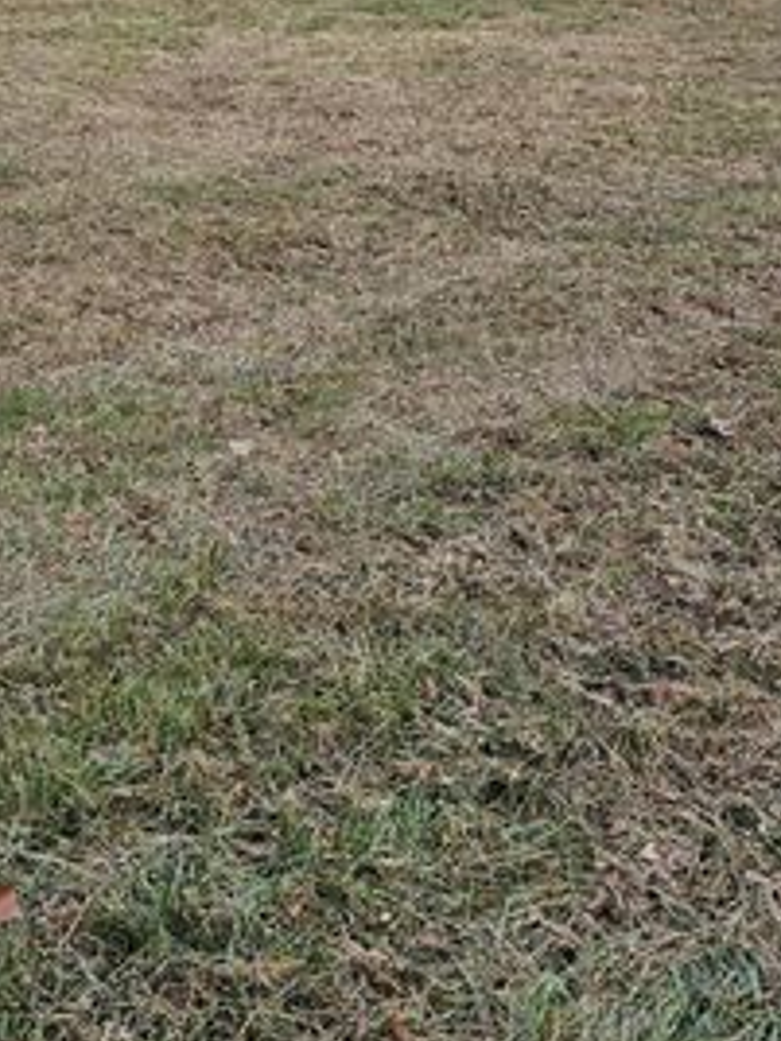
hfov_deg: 26.1
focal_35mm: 55
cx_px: 171
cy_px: 264
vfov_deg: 34.2
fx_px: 1655
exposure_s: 1/180
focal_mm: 6.3
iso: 16
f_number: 1.7
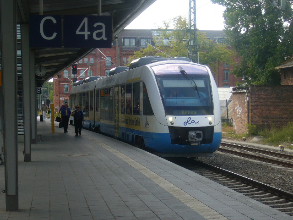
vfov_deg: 16.1
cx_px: 146
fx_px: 779
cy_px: 110
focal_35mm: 92
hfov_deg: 21.3
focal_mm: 12.2
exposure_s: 1/125
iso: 80
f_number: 4.1
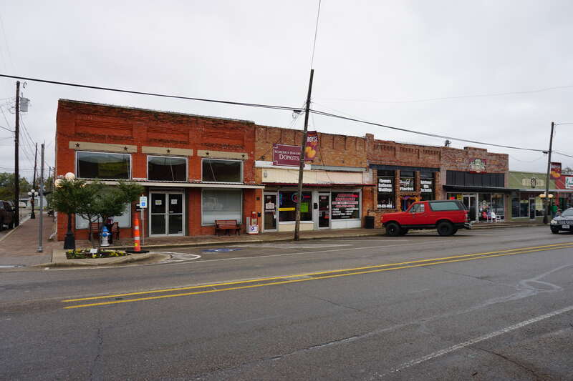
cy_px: 190
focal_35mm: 24
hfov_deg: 73.8
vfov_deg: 53.1
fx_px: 382
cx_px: 286
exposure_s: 1/80
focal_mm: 16
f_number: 8
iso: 100
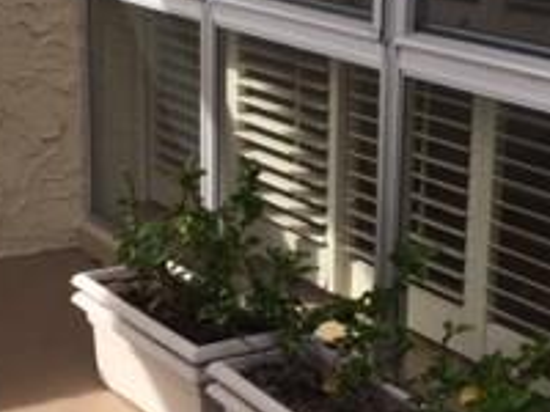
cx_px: 223
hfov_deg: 21.1
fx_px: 1478
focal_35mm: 93
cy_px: 222
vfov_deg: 15.9
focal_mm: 4.15
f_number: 2.2
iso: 32
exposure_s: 1/1080
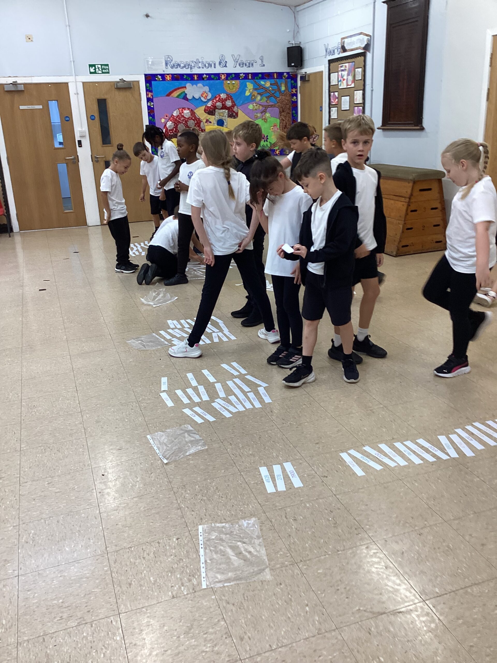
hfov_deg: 45.4
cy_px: 332
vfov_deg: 58.4
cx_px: 248
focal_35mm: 31
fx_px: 593
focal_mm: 3.3
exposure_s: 1/50
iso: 80
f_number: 2.4
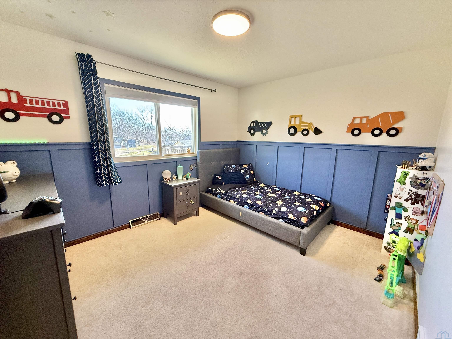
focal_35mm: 14
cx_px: 226
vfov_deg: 85.7
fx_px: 183
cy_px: 170
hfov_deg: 102.1
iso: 320
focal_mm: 2.22
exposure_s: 1/120
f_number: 2.2
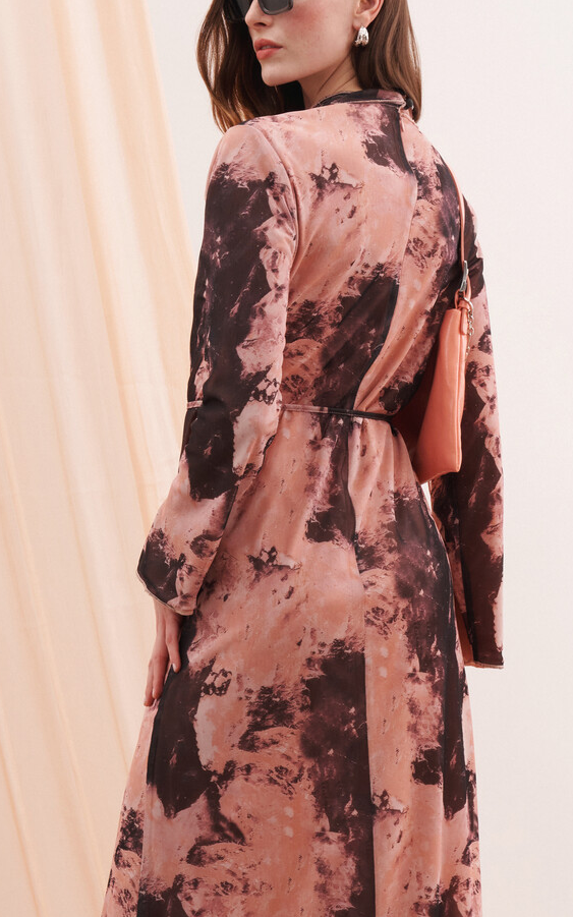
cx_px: 303
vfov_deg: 18.6
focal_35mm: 112
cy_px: 614
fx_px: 2799
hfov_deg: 11.7
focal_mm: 55
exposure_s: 1/160
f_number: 11
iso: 400
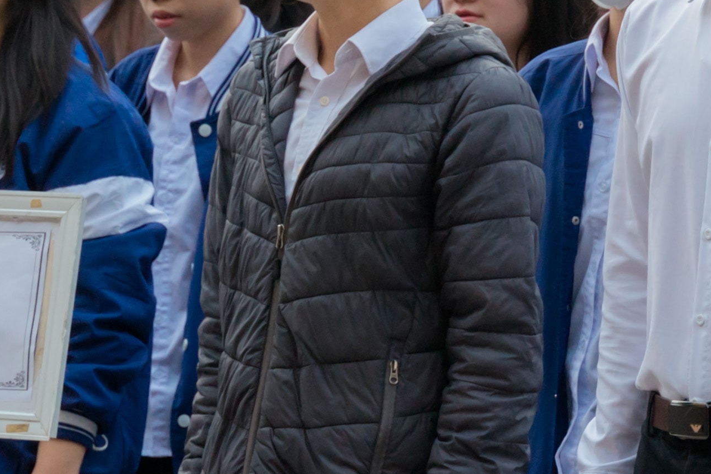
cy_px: 4
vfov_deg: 4.2
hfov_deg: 6.2
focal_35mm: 329
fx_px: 6497
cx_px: 1201
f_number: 5
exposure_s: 1/160
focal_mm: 53
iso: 500
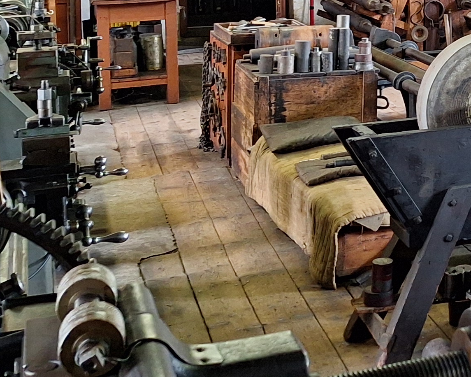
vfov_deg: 18.2
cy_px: -77
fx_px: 1115
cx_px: 651
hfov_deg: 21.1
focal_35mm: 80
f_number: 1.8
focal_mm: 5.54
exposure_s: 1/50
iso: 200
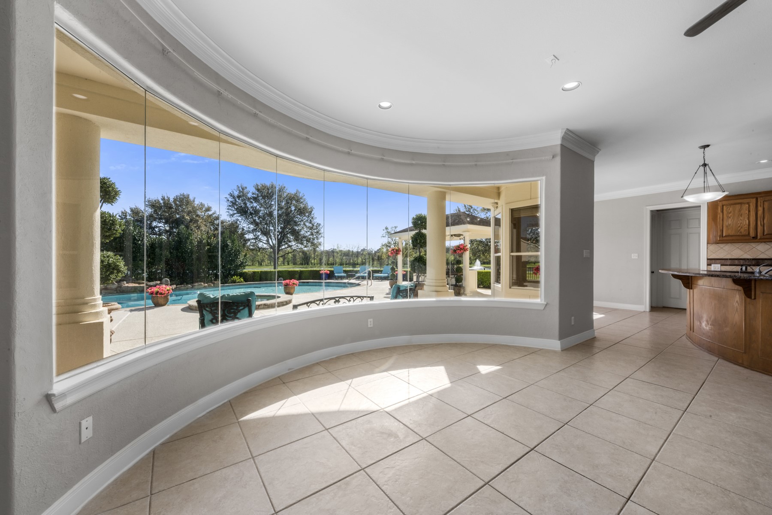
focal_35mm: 13
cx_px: 386
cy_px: 258
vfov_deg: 85.4
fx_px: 279
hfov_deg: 108.3
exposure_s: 1/6
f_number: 9
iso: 250
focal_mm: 13
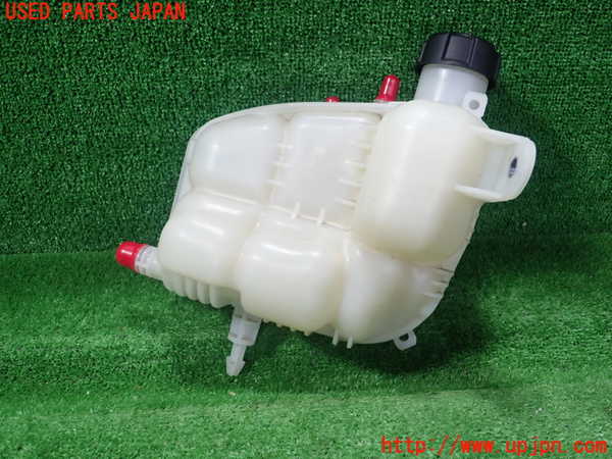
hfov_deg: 60.0
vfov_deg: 46.8
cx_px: 306
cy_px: 230
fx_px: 530
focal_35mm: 30
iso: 320
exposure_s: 1/125
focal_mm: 5.5
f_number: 2.3
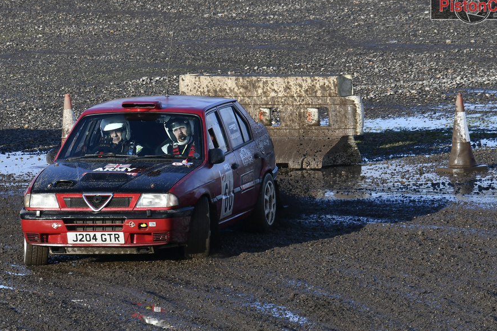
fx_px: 7261
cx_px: 251
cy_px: 179
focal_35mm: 526
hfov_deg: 3.9
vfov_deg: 2.6
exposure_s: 1/500
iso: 160
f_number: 8
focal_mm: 300
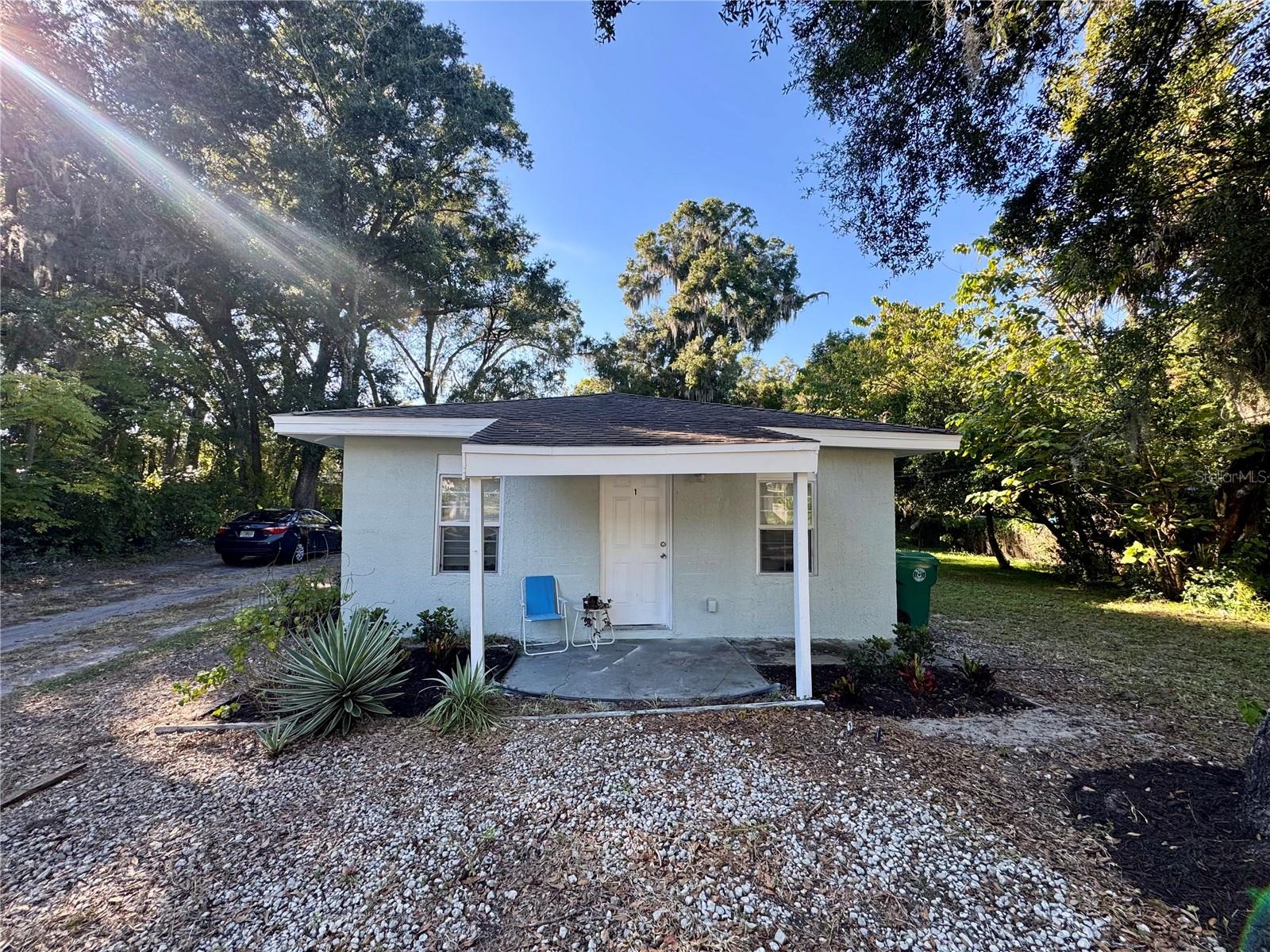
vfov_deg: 85.7
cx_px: 635
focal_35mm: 14
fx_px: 514
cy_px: 476
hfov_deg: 102.1
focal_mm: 2.22
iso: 40
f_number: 2.2
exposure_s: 1/255
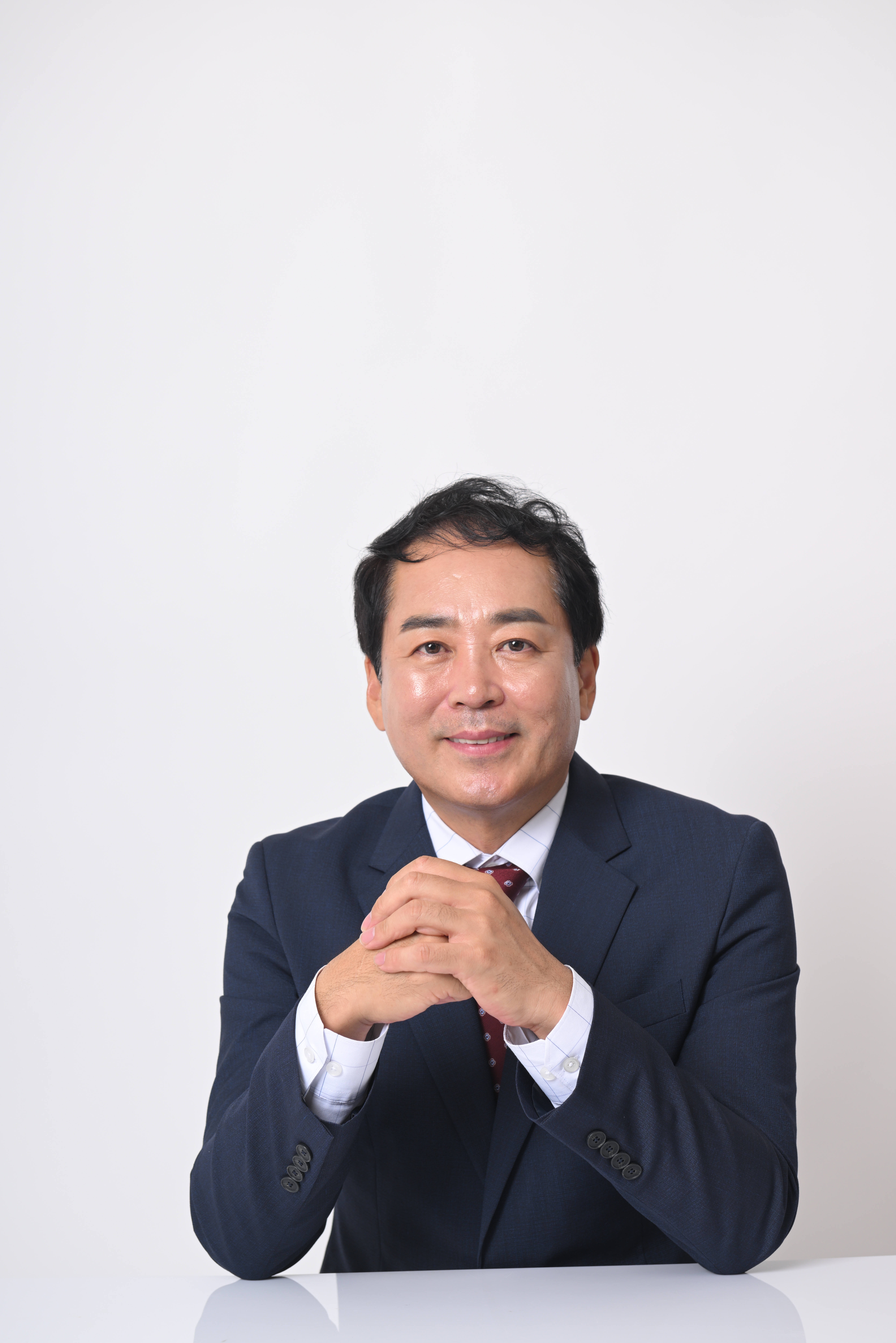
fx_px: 2613
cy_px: 672
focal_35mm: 70
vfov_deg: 28.8
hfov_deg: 19.5
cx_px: 448
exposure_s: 1/160
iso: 100
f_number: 7.1
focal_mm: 70
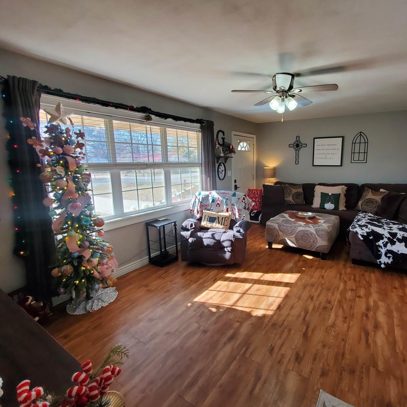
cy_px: 202
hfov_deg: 86.0
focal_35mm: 16
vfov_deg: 87.4
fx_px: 213
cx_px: 250
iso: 80
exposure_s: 1/60
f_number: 2.2
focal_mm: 1.8
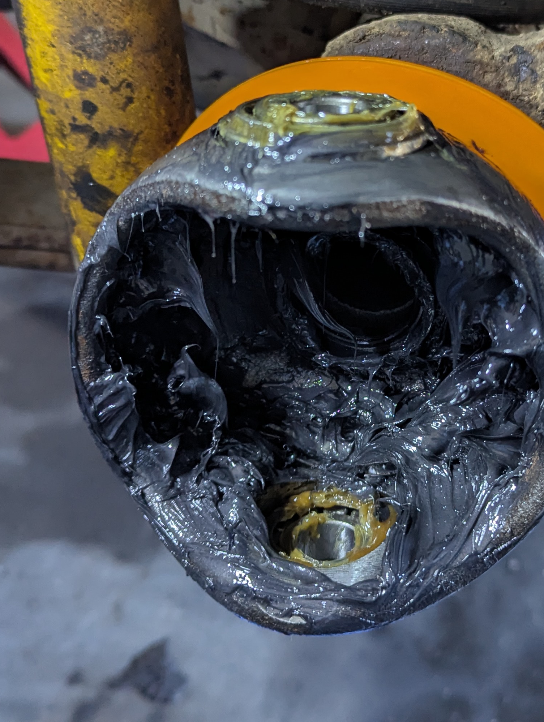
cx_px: 395
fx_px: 1024
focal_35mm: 49
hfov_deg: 29.4
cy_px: 282
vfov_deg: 38.7
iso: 441
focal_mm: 6.81
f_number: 1.85
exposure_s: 1/100
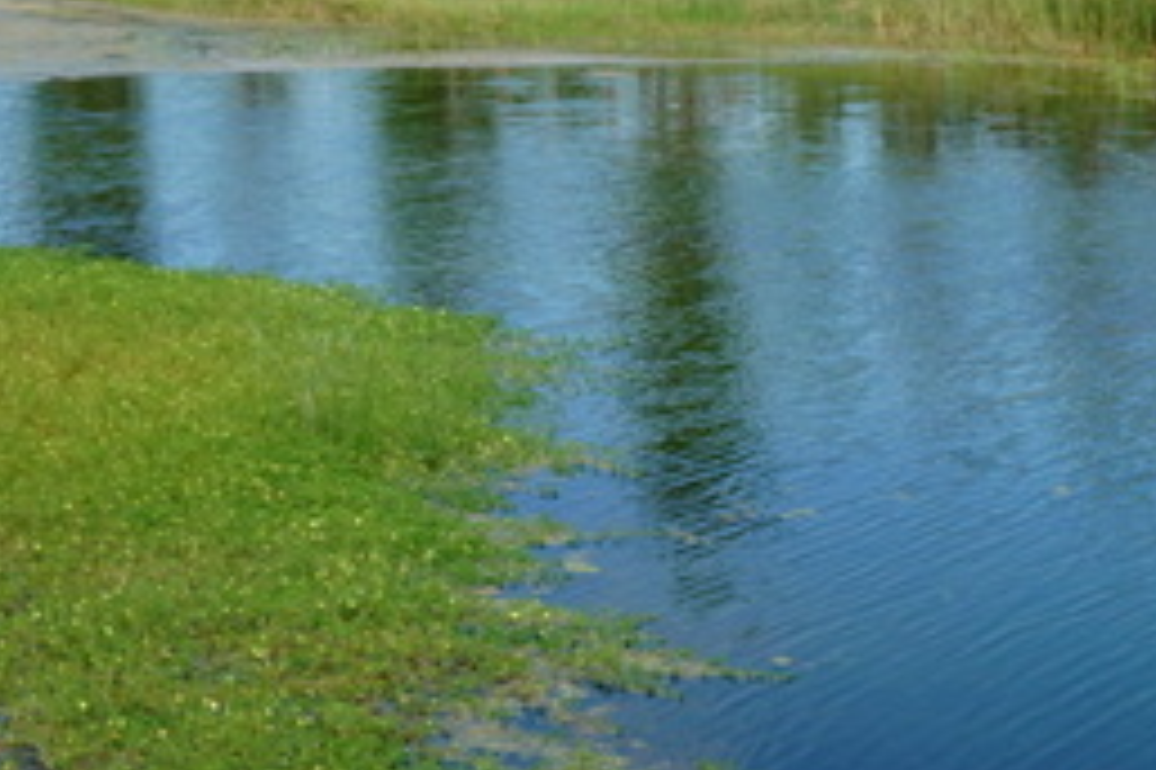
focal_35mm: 97
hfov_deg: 20.8
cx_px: 900
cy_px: 88
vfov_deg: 14.0
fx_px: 3113
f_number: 16
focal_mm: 26
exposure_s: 1/80
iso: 200
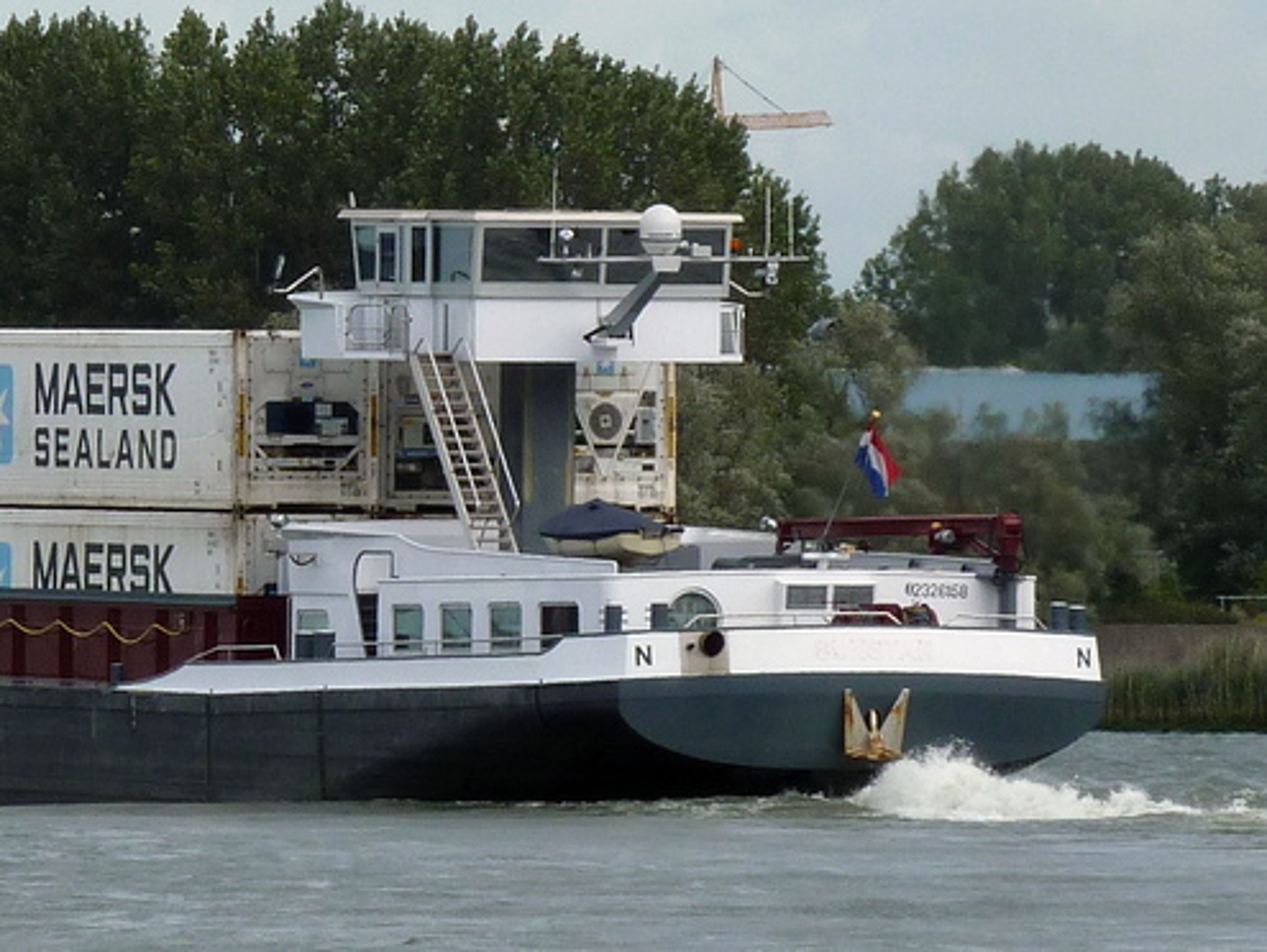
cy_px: 476
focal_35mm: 205
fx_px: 7509
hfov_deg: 9.6
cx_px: 634
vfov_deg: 7.3
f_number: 5.6
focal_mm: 36.4
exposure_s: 1/320
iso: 80
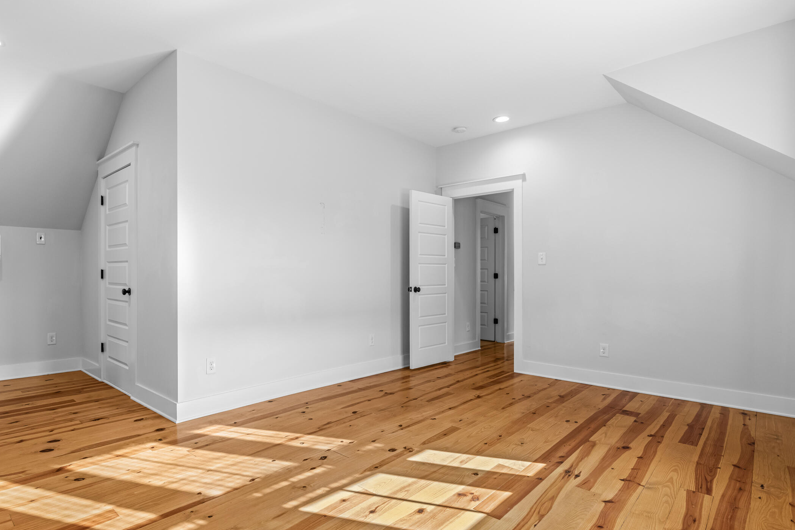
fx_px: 420
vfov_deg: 64.5
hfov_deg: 86.1
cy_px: 285
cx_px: 331
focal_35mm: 19
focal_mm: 16
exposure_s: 1/8
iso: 640
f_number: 8
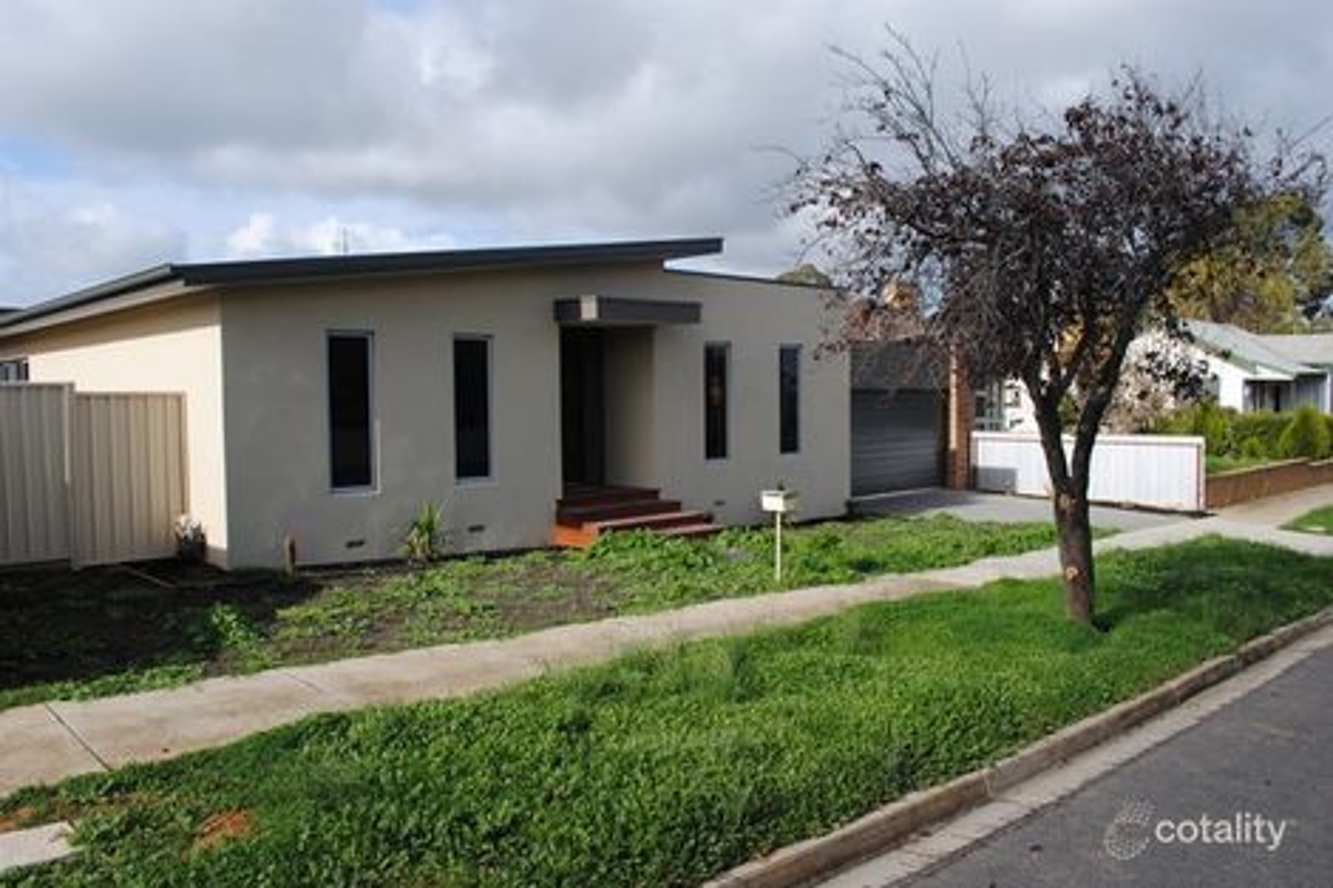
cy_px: 444
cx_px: 666
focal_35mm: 27
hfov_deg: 67.4
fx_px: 999
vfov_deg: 47.9
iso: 100
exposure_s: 1/250
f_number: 8
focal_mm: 18
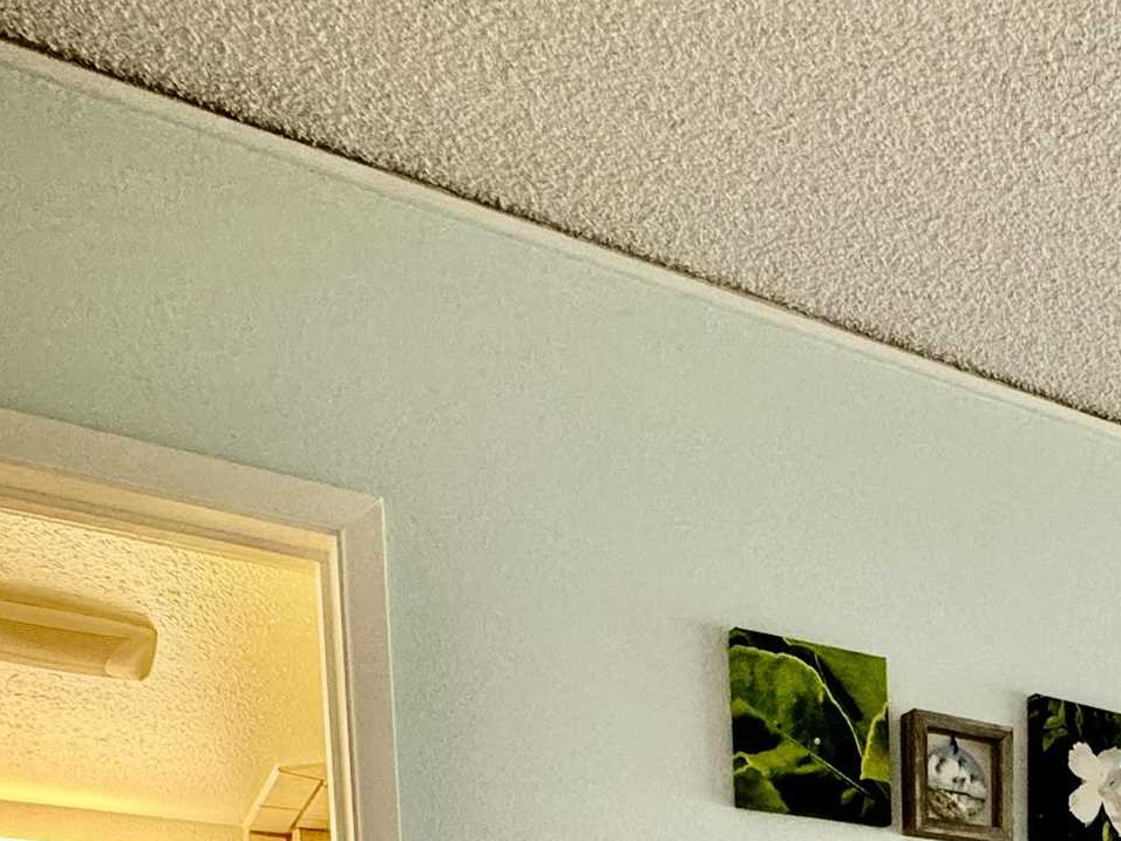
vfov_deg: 23.7
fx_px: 1457
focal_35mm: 45
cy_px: 1338
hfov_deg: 38.7
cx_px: 1040
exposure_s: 1/60
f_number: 2.2
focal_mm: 2.22
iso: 200
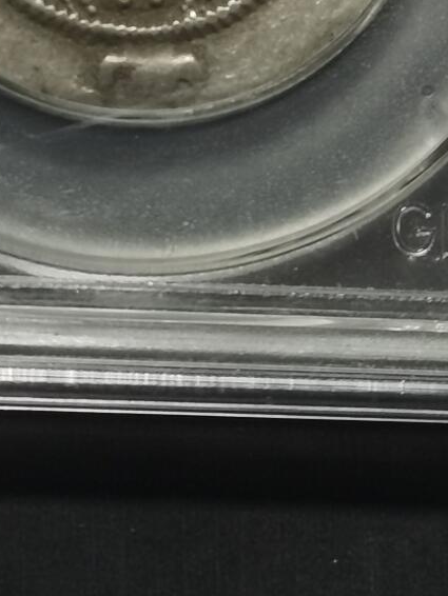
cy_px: -335
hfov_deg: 7.5
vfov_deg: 9.7
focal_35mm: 197
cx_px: 122
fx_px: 3397
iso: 64
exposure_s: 1/100
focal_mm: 5.58
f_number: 1.8
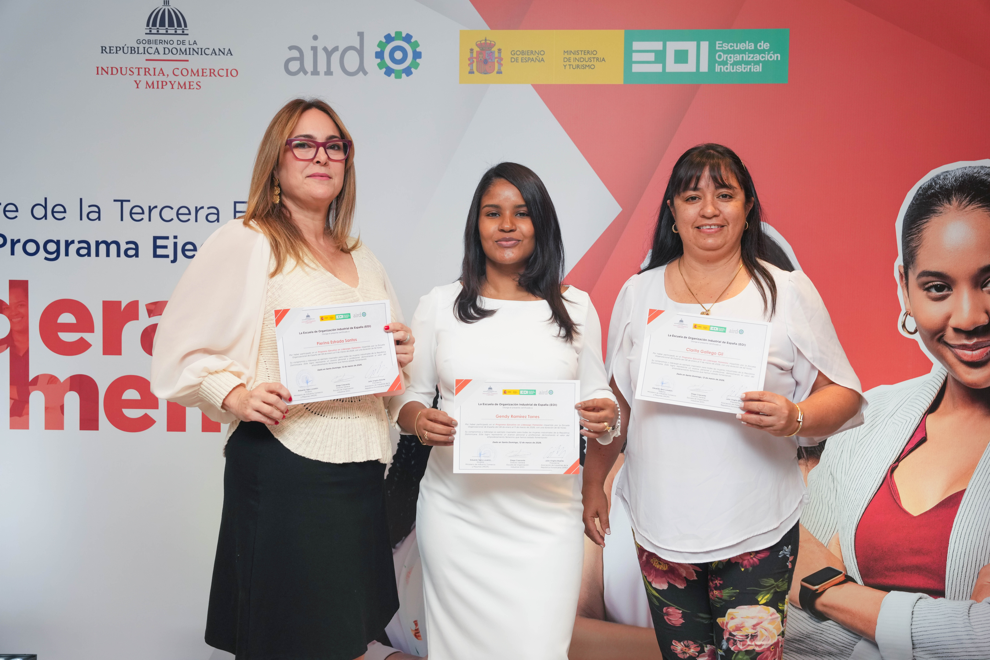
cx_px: 495
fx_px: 1100
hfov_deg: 48.5
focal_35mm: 40
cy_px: 330
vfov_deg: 33.4
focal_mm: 40
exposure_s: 1/160
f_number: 5
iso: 1000
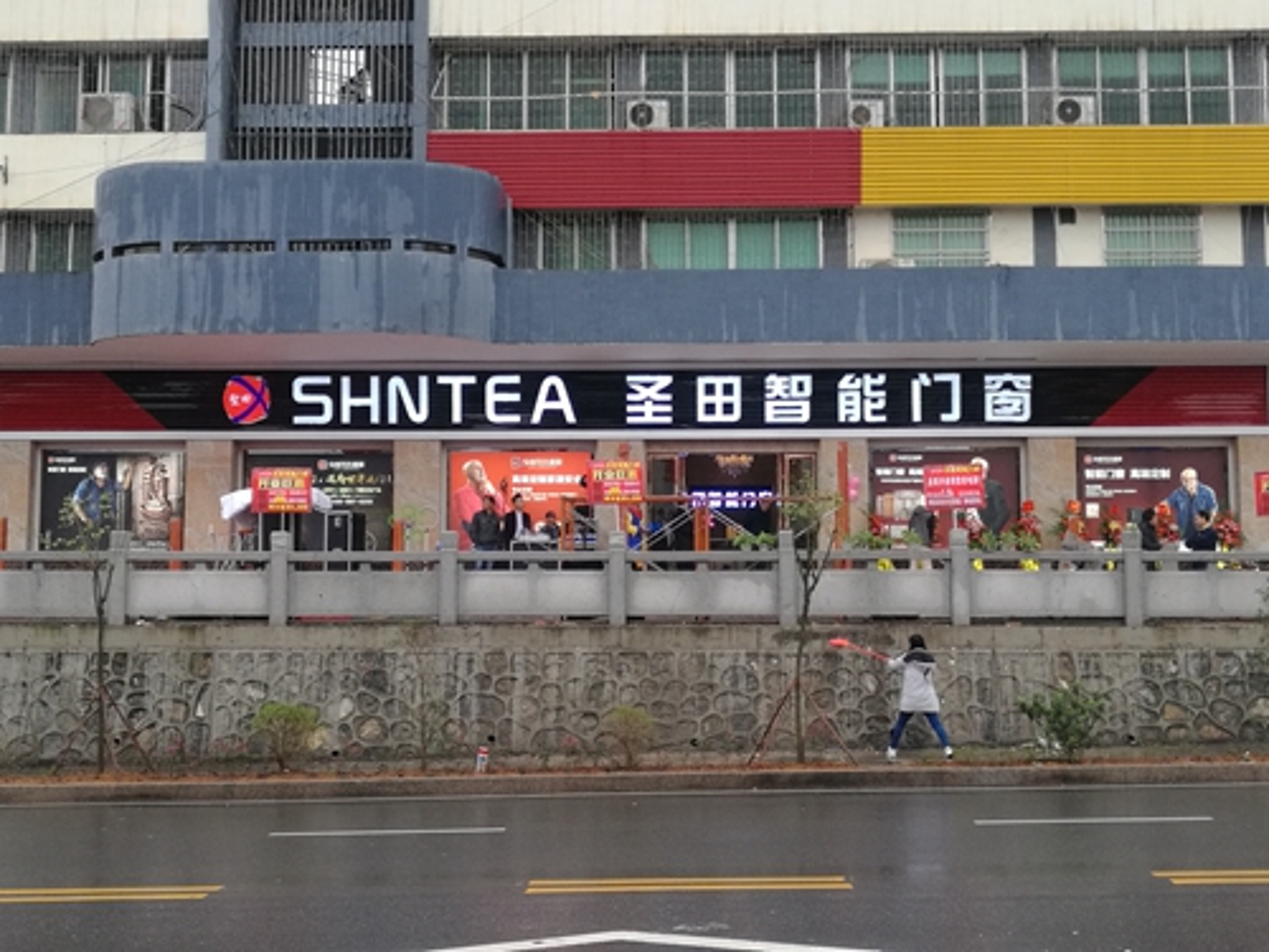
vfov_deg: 32.9
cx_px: 634
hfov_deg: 42.9
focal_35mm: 44
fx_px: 1613
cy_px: 476
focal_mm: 4.04
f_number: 2
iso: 80
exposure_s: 1/100
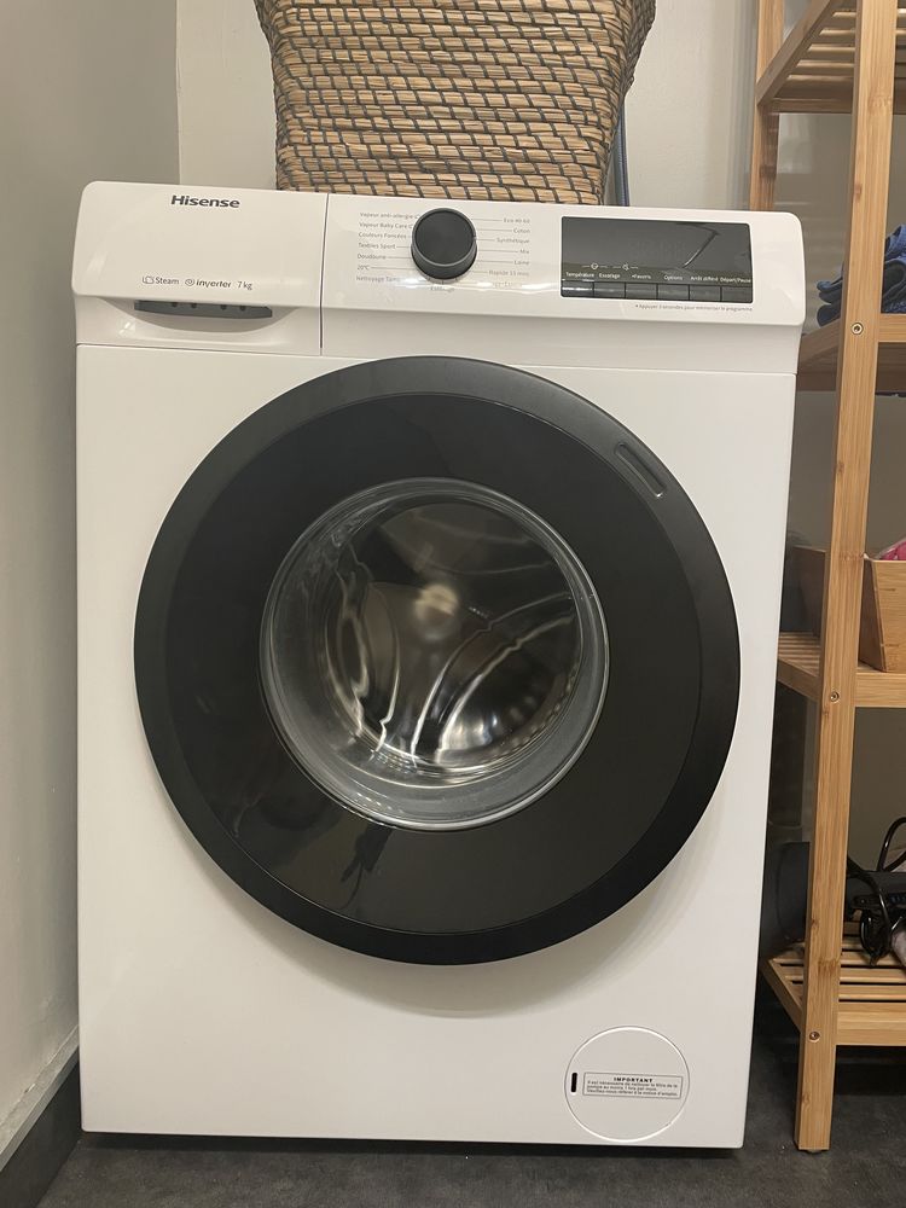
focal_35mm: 26
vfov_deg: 67.3
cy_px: 604
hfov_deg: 53.1
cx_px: 453
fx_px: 907
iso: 160
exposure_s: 1/50
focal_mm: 4.2
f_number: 1.6
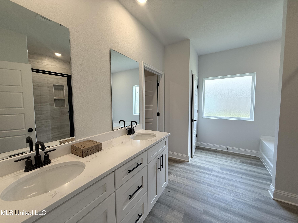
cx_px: 149
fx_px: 121
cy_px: 112
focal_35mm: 14
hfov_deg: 102.1
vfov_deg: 85.7
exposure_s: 1/120
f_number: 2.2
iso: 125
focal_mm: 2.22
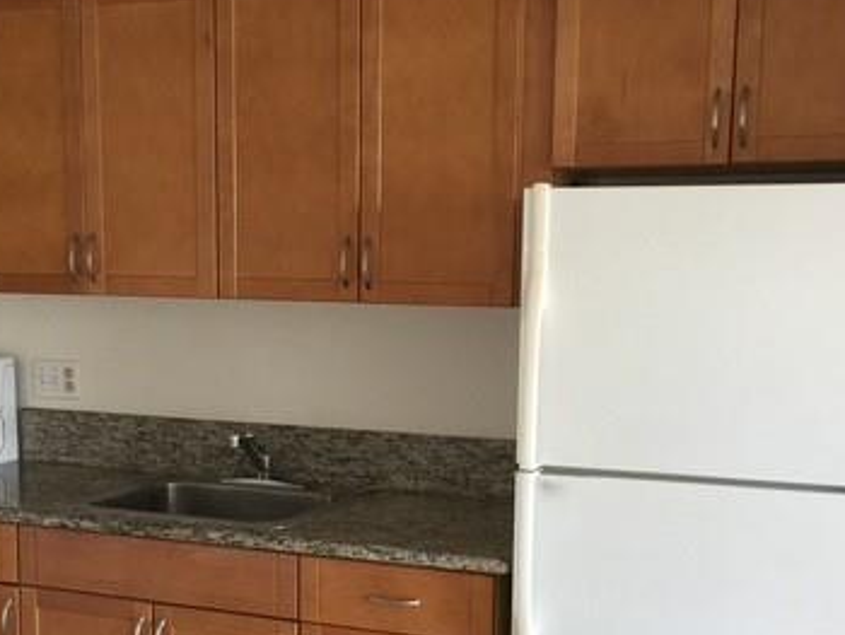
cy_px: 464
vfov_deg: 27.2
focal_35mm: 53
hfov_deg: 36.1
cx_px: 389
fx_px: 1295
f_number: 2.2
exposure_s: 1/30
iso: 50
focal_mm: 4.15
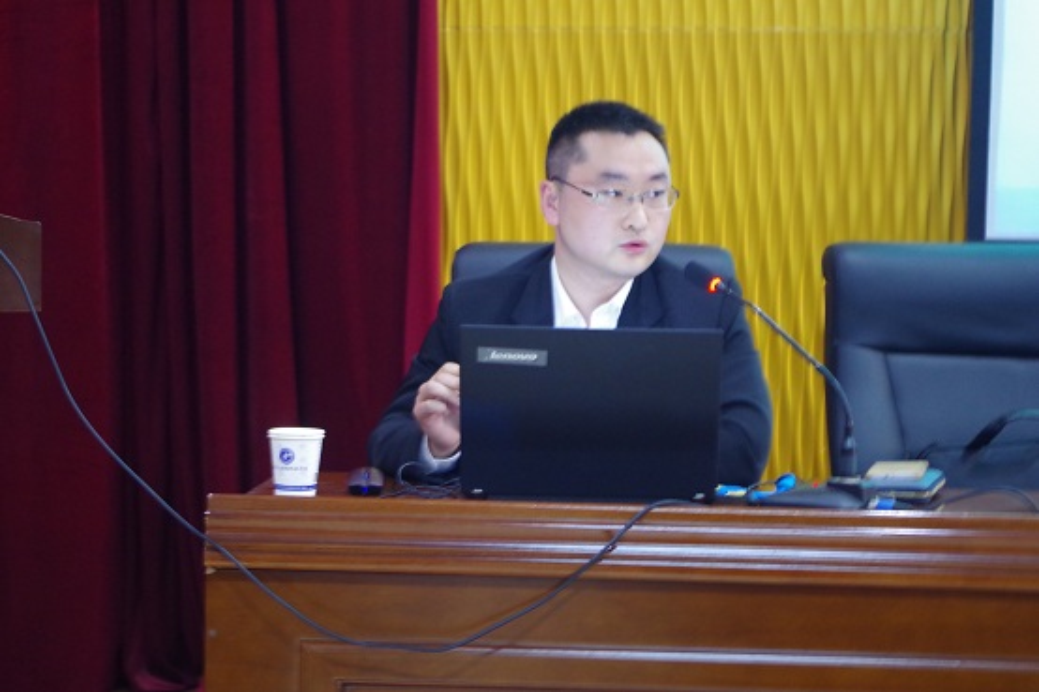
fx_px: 2366
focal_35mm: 82
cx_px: 520
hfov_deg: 24.8
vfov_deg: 16.6
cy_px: 346
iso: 1600
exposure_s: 1/3.33
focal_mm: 55
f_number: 5.6
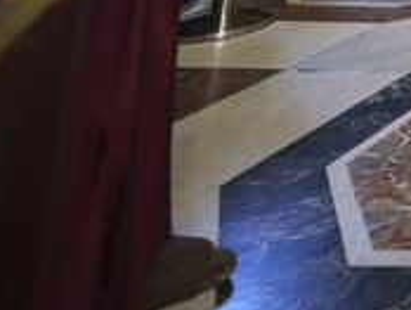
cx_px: 921
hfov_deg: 16.6
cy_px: -302
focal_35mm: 53
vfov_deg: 18.6
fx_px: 630
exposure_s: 1/320
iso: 3200
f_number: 2.8
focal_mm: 12
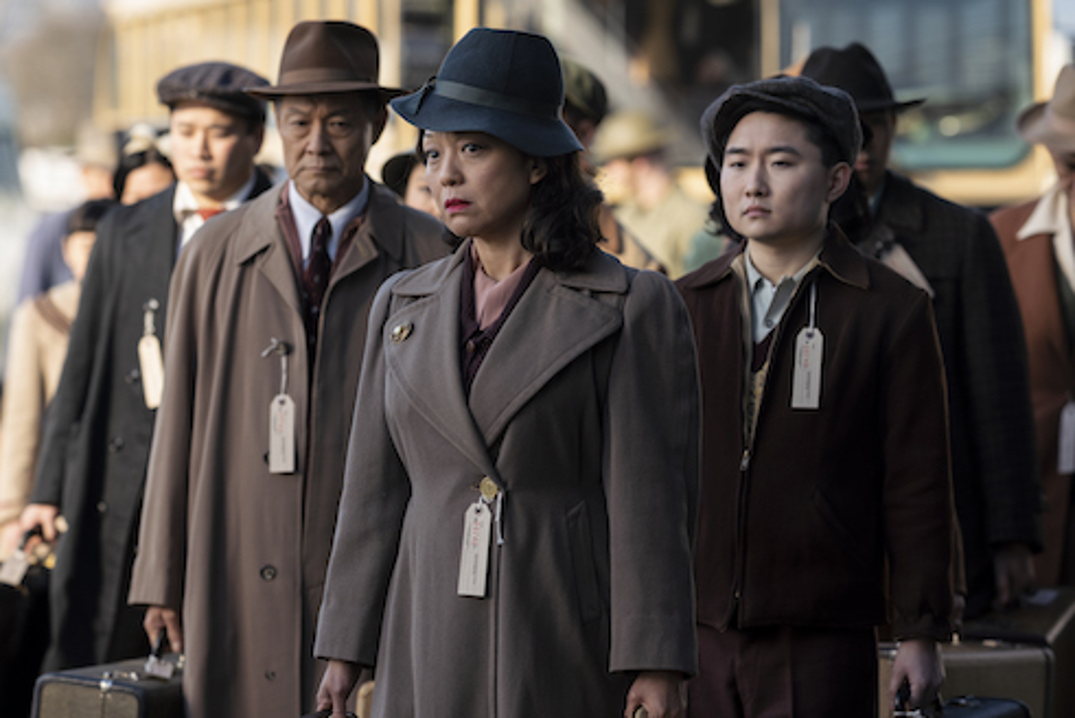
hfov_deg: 11.7
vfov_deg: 7.8
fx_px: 5258
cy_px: 332
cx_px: 512
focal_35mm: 176
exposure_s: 1/400
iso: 100
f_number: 2.8
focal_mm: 135
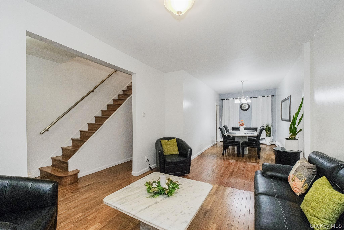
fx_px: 143
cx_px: 172
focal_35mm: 15
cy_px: 115
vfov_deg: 77.3
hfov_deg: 100.4
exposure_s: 1/50
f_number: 8
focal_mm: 10
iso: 1600
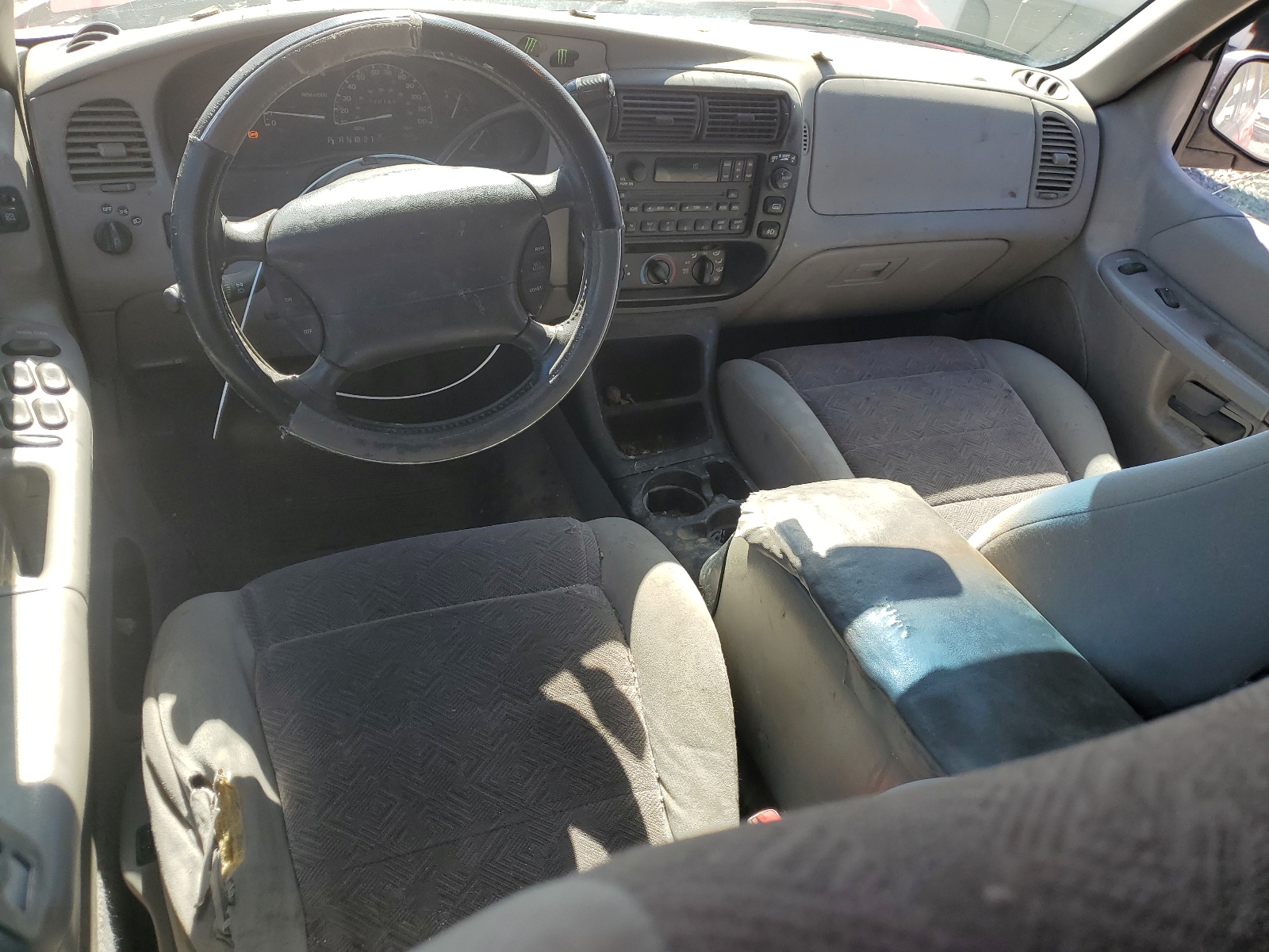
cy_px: 476
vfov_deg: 53.1
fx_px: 953
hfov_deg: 67.3
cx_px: 634
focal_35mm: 26
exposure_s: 1/500
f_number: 1.5
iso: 50
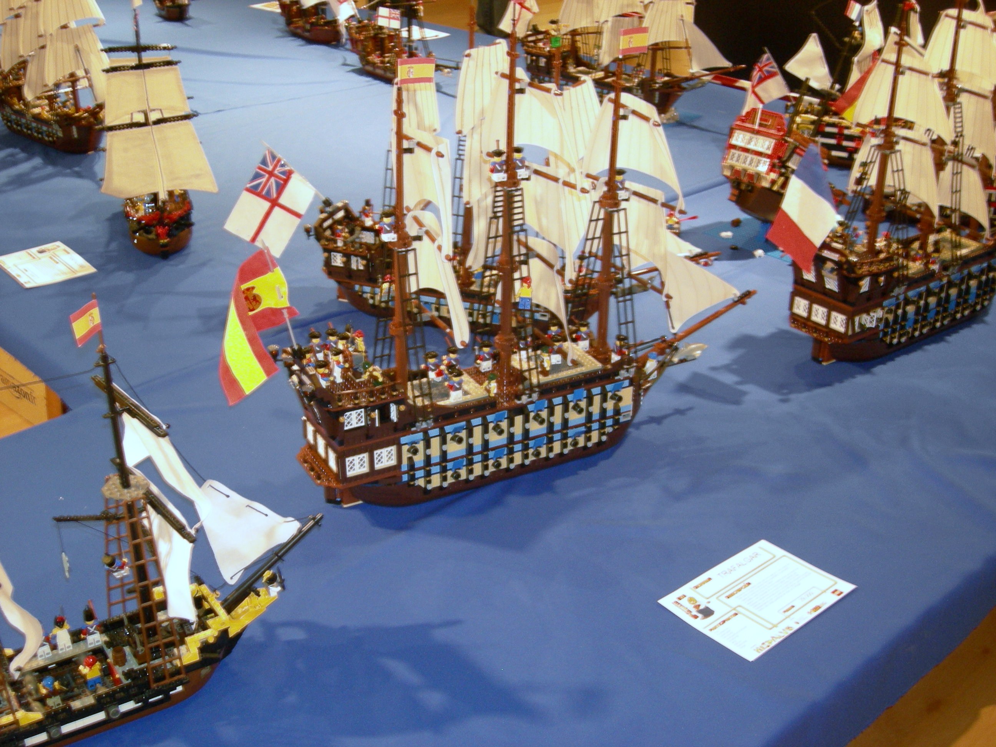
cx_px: 498
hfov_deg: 42.9
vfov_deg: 32.9
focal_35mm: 44
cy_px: 374
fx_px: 1266
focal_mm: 9.1
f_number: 2.9
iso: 200
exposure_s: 1/4.7
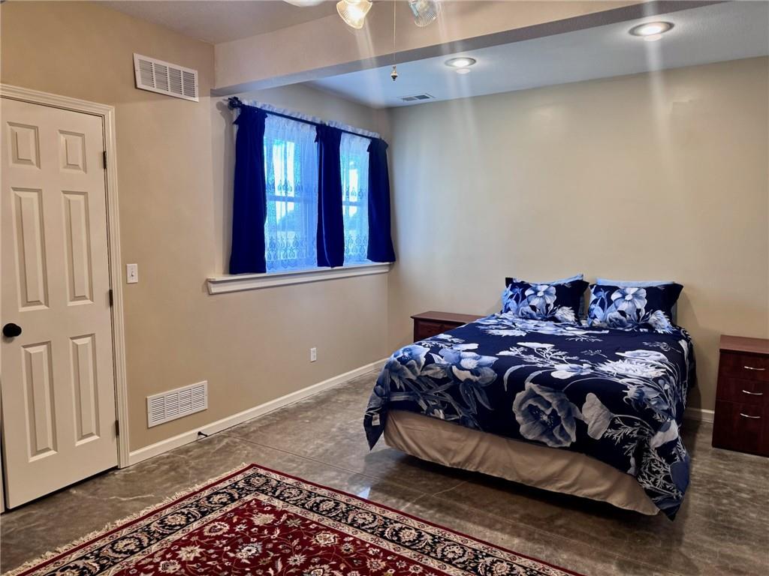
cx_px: 384
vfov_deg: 56.8
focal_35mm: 24
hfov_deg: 71.6
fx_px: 533
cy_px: 288
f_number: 1.78
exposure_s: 1/60
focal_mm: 6.76
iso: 125
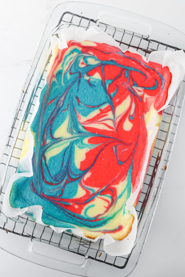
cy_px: 138
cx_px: 92
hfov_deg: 26.9
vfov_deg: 39.6
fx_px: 386
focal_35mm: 50
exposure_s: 1/100
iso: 500
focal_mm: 50
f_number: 8
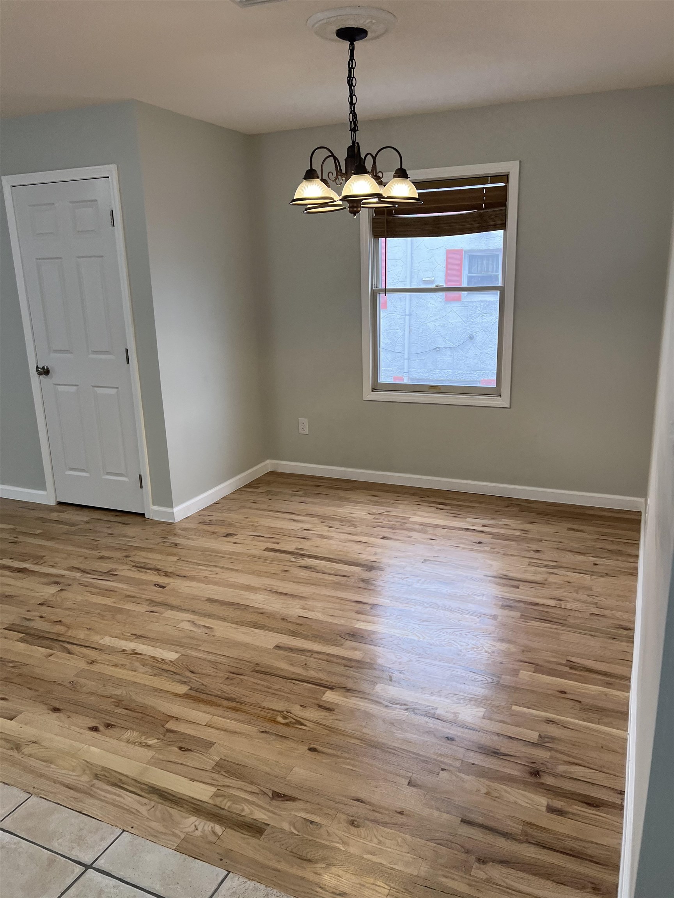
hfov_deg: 53.1
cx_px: 337
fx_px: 675
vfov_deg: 67.3
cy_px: 449
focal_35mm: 26
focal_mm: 5.7
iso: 125
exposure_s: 1/120
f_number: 1.5
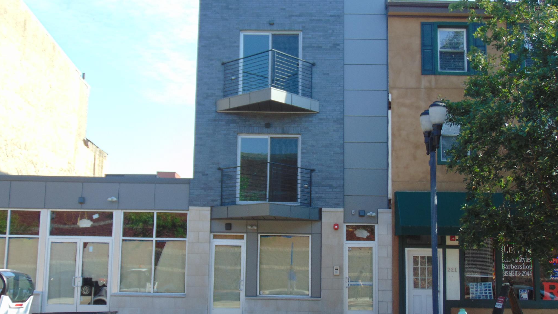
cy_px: 175
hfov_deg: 44.6
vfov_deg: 26.0
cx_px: 278
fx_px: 681
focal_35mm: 46
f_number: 3.3
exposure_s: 1/320
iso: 80
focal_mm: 7.6
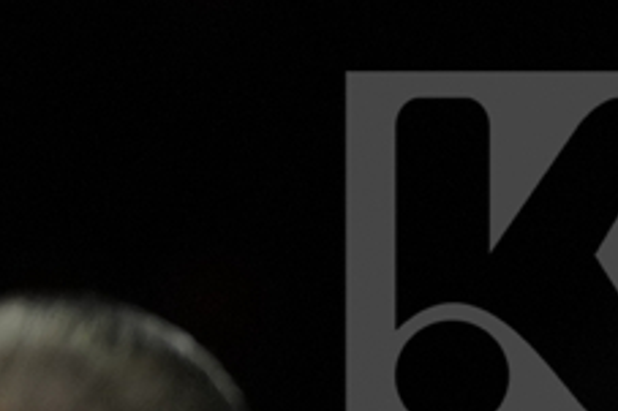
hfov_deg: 1.0
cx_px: 544
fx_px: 36349
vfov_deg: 0.6
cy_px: 1018
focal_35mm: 2119
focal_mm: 200
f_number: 2.8
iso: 500
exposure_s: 1/1000
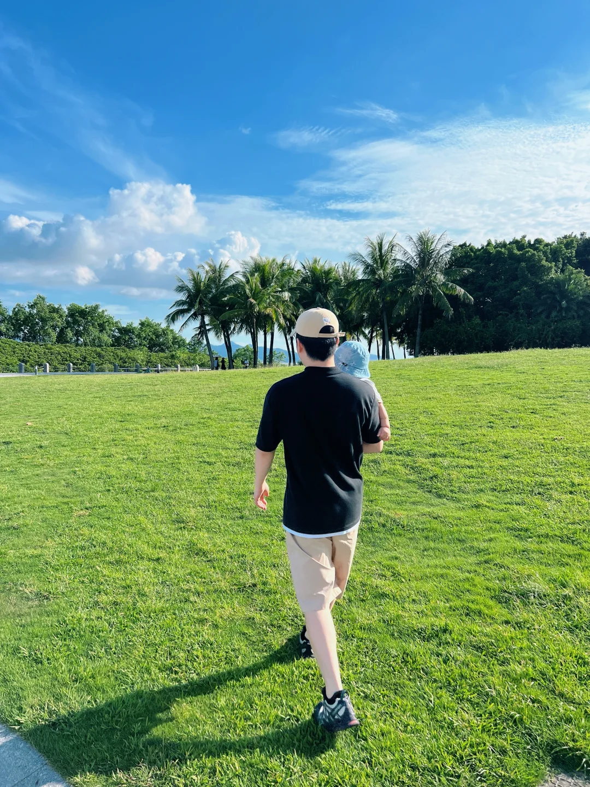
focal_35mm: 26
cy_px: 394
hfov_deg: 53.1
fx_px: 591
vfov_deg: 67.3
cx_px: 295
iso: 50
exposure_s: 1/4630
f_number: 1.5
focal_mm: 5.7
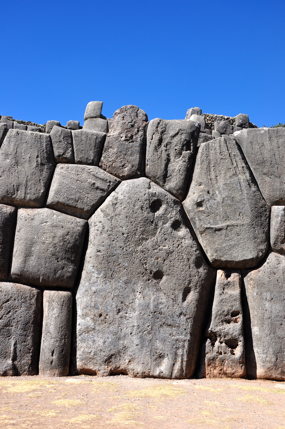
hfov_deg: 28.0
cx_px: 142
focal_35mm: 48
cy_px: 214
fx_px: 571
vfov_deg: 41.2
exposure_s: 1/320
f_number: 9
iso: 200
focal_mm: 32
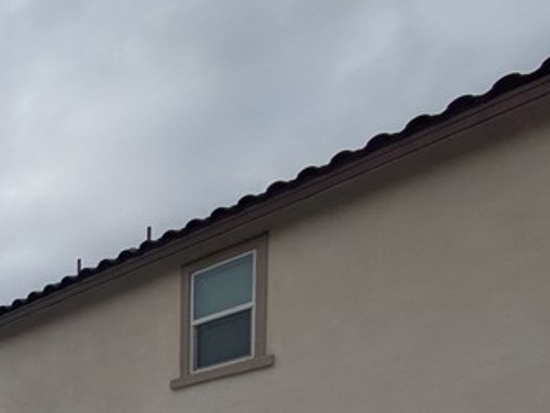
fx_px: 716
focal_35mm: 45
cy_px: 617
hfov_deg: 31.4
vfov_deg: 24.9
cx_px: -182
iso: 49
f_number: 2.2
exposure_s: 1/3704
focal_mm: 1.83
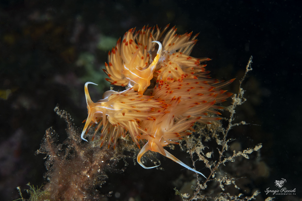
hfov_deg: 33.4
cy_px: 100
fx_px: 503
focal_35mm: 60
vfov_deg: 22.6
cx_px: 151
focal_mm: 60
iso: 200
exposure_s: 1/100
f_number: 32
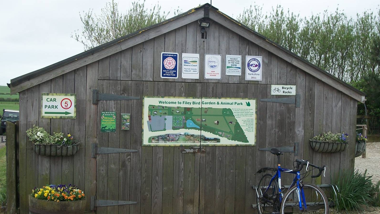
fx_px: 554
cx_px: 191
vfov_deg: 21.8
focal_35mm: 55
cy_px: 101
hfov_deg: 37.9
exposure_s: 1/125
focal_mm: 8.8
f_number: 3.6
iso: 80
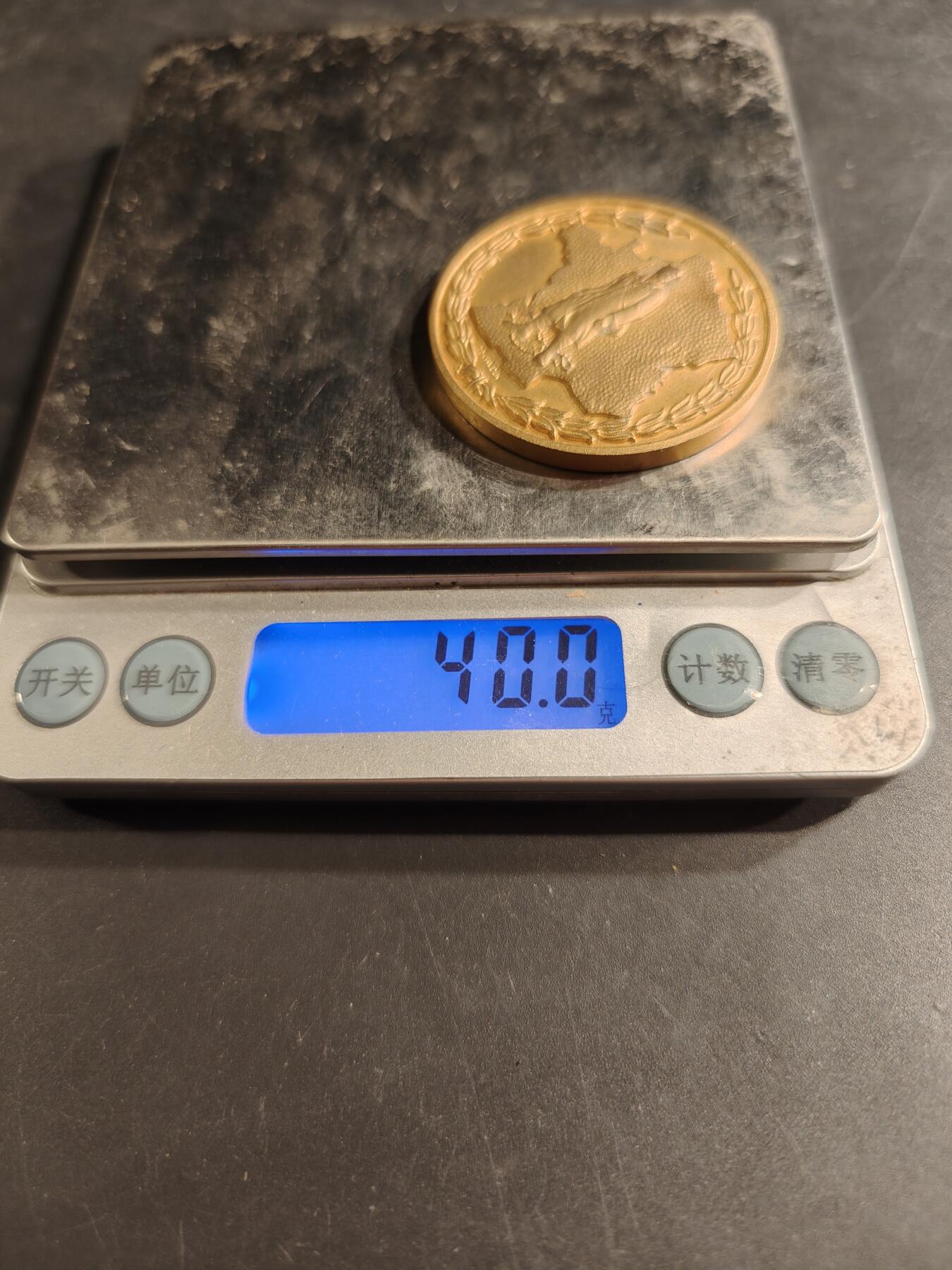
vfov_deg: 73.9
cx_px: 476
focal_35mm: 23
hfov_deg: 58.9
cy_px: 635
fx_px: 843
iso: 160
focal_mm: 6.06
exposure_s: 1/100
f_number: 1.6
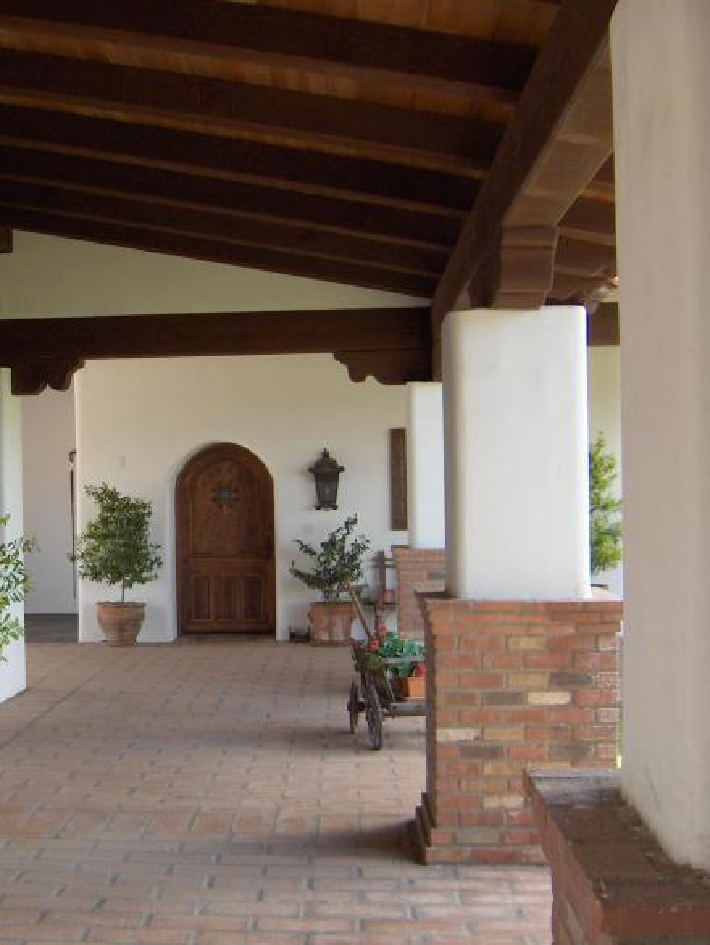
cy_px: 470
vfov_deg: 36.2
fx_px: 1448
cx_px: 100
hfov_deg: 26.8
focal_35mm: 53
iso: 100
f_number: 2.8
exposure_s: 1/196
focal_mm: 8
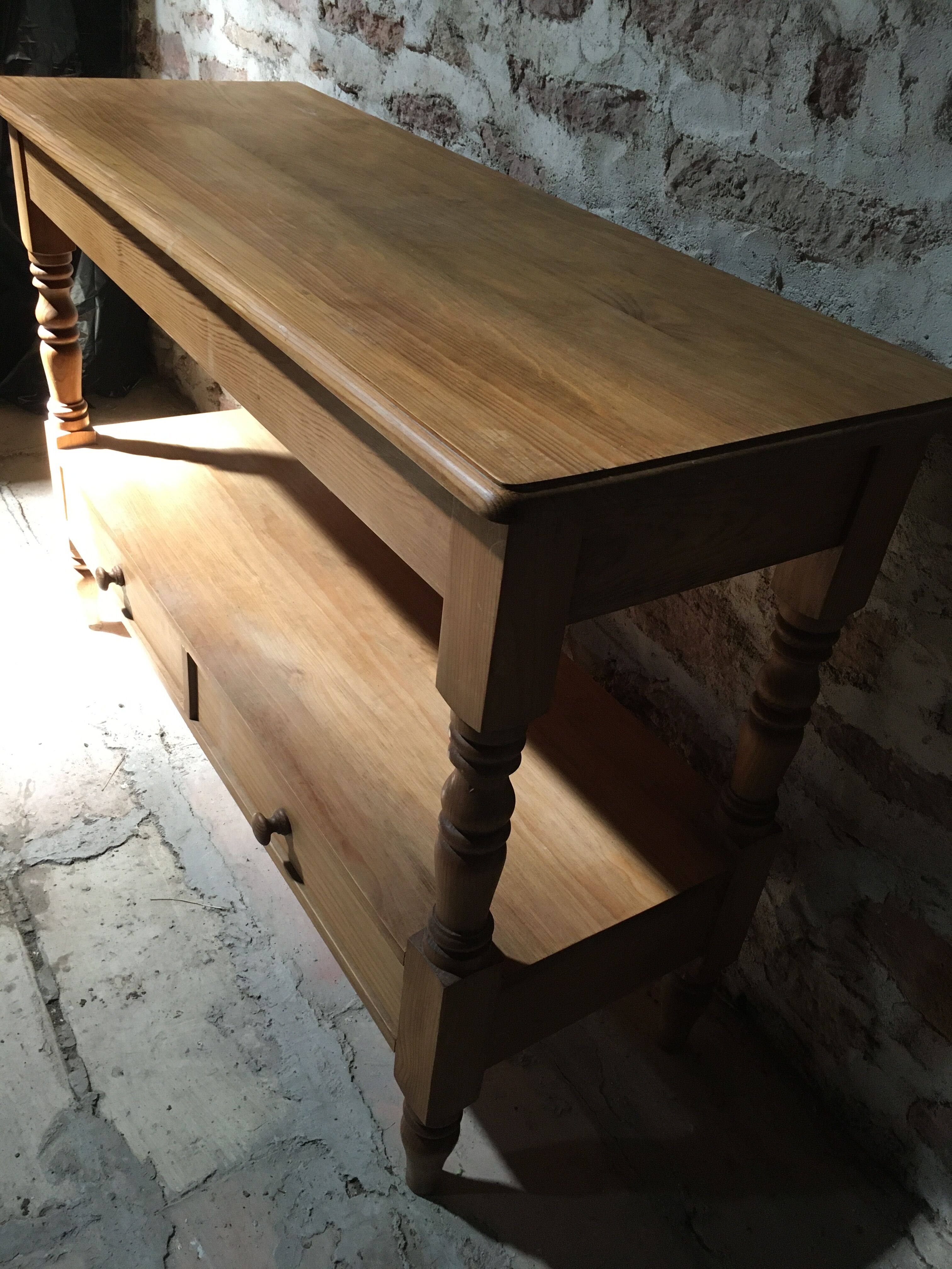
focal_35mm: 29
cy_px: 634
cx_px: 476
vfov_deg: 61.7
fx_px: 1063
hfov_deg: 48.2
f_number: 2.2
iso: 200
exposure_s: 1/33
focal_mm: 4.15
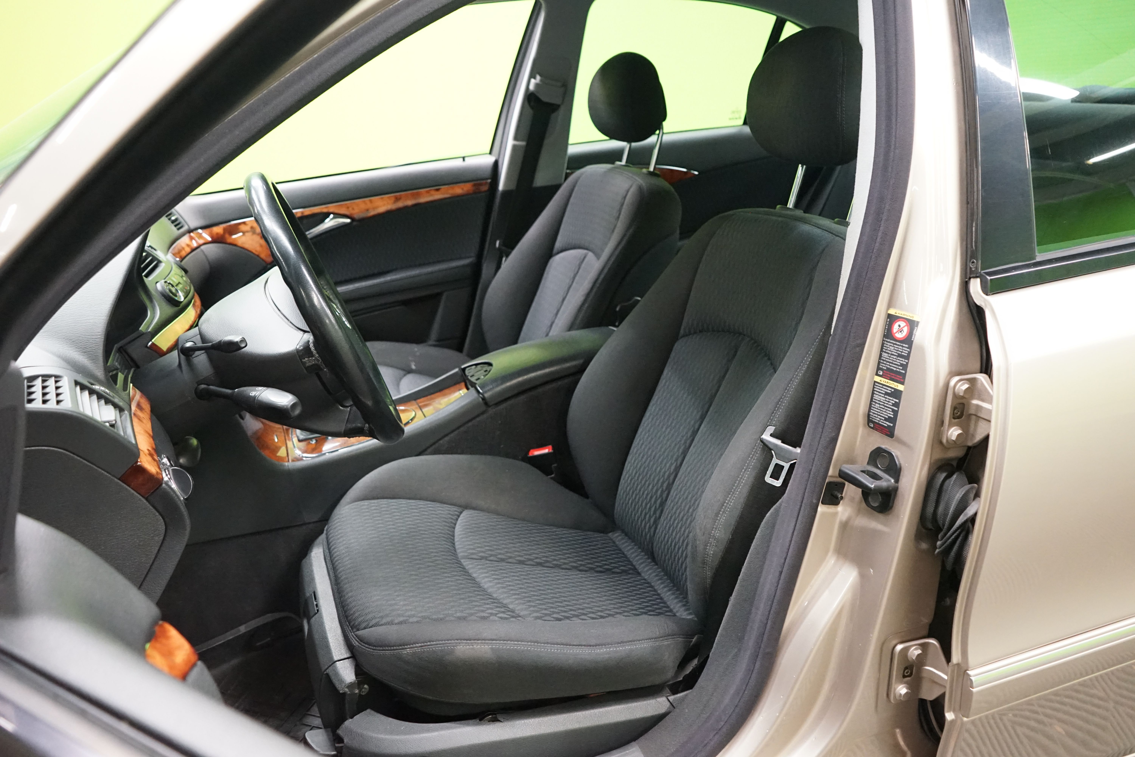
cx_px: 568
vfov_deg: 46.4
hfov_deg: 65.5
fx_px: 883
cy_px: 378
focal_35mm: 28
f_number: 5.6
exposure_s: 1/60
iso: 6400
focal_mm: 28
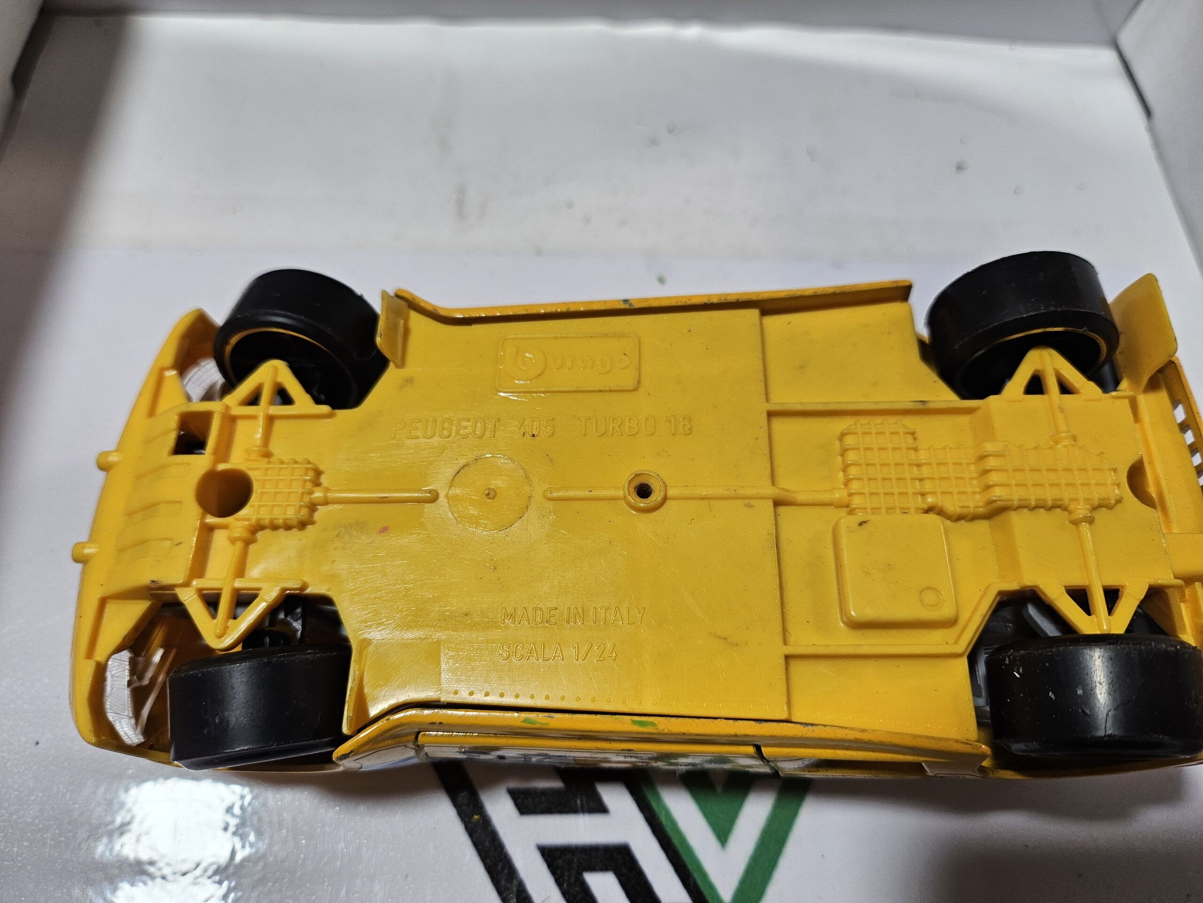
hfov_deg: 71.6
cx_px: 602
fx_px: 834
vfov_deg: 56.8
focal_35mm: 24
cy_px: 452
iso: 80
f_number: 1.8
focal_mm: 5
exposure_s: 1/100
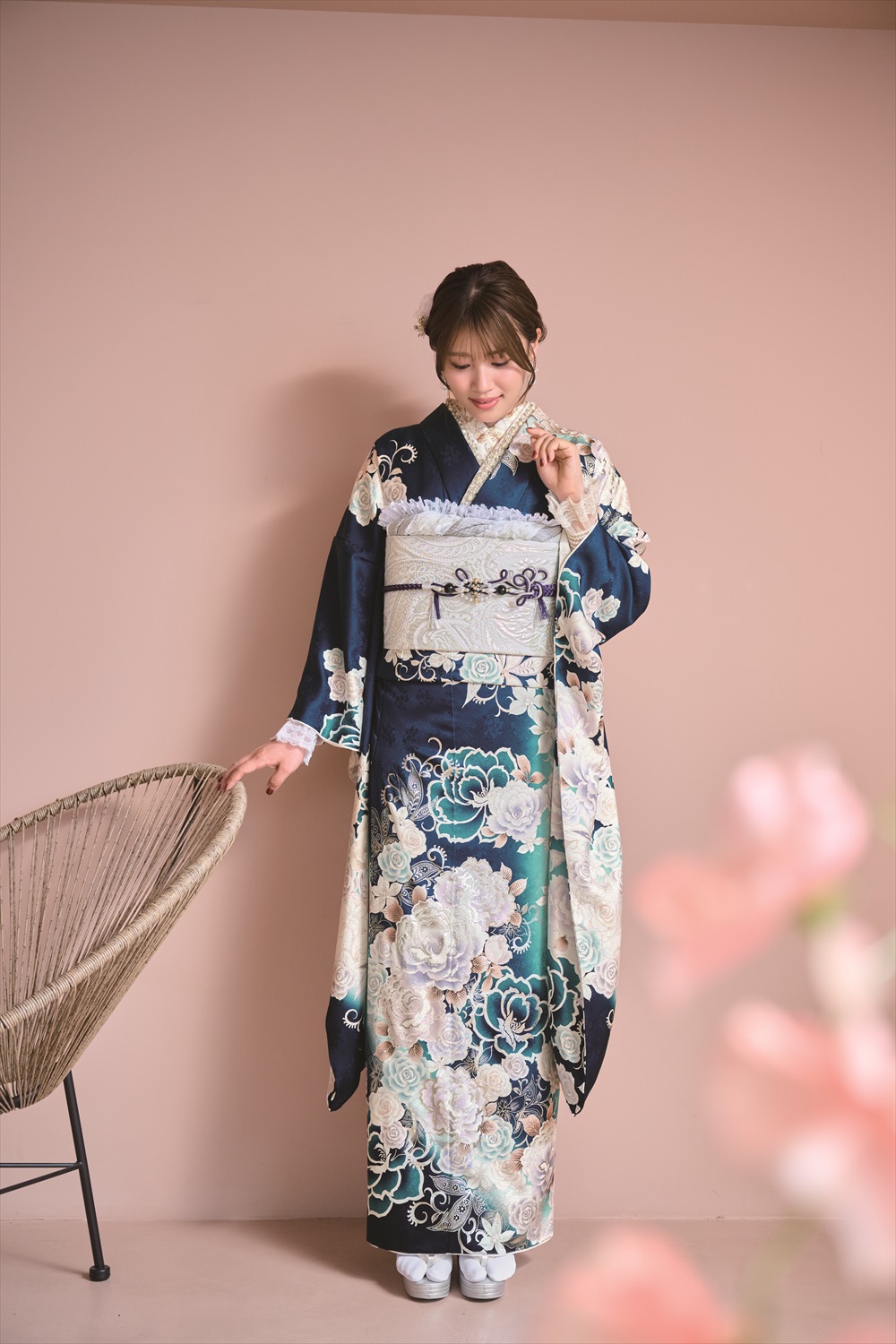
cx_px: 448
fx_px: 1717
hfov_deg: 29.2
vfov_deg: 42.7
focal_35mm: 46
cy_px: 672
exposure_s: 1/160
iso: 250
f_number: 4
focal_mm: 46
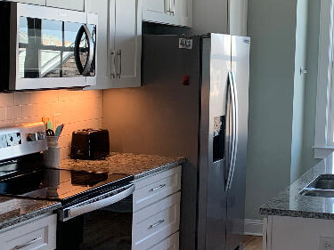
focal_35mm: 71
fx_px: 685
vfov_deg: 20.7
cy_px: 109
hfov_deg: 25.8
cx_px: 346
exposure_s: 1/120
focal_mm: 4.25
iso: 50
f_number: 1.8
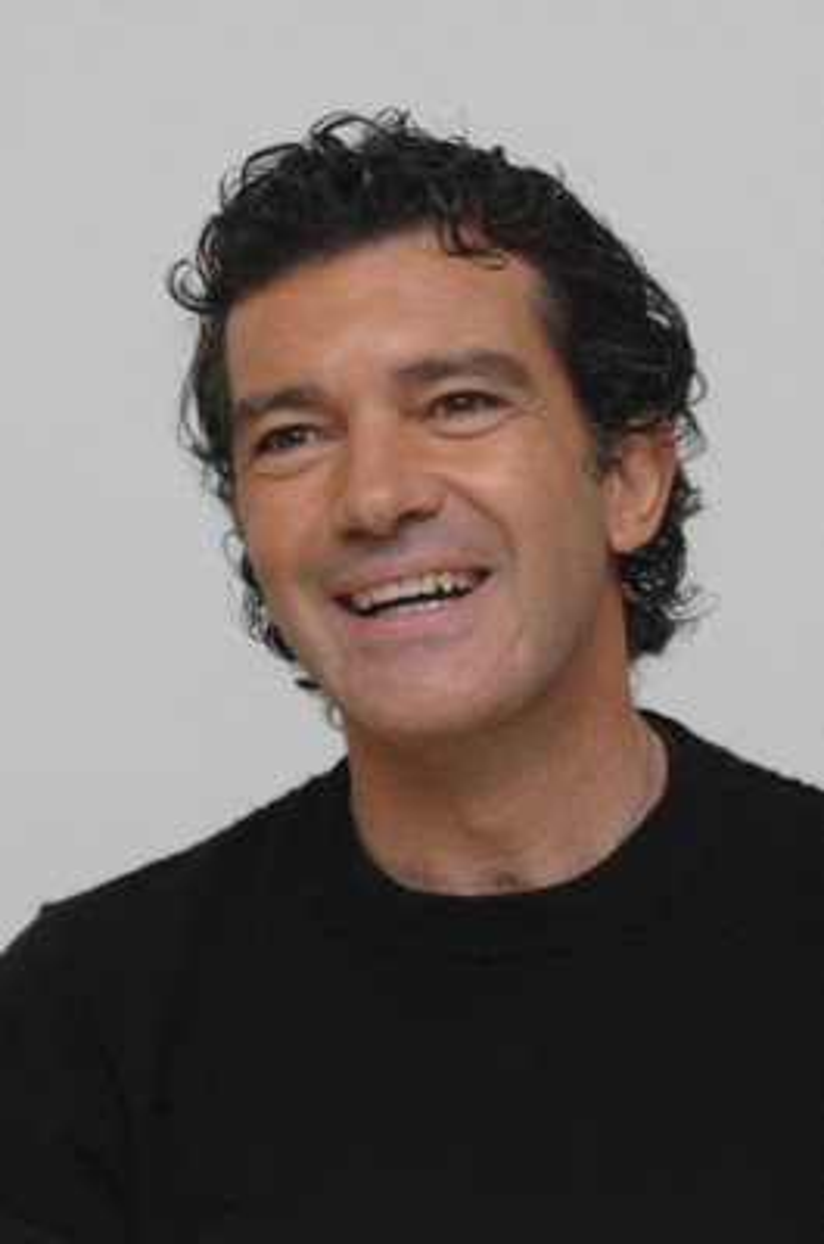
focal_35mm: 188
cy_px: 622
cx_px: 412
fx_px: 6465
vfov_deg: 11.0
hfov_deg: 7.3
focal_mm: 125
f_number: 9
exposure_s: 1/1250
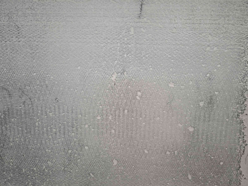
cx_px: 124
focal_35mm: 23
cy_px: 93
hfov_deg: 73.9
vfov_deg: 58.9
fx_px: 165
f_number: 1.8
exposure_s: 1/25
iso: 320
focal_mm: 5.5
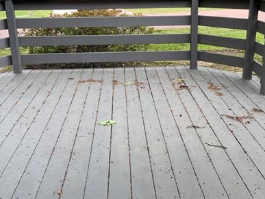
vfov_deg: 30.0
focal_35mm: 48
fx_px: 367
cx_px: 136
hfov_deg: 39.7
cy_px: 63
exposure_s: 1/120
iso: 25
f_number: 1.8
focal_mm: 3
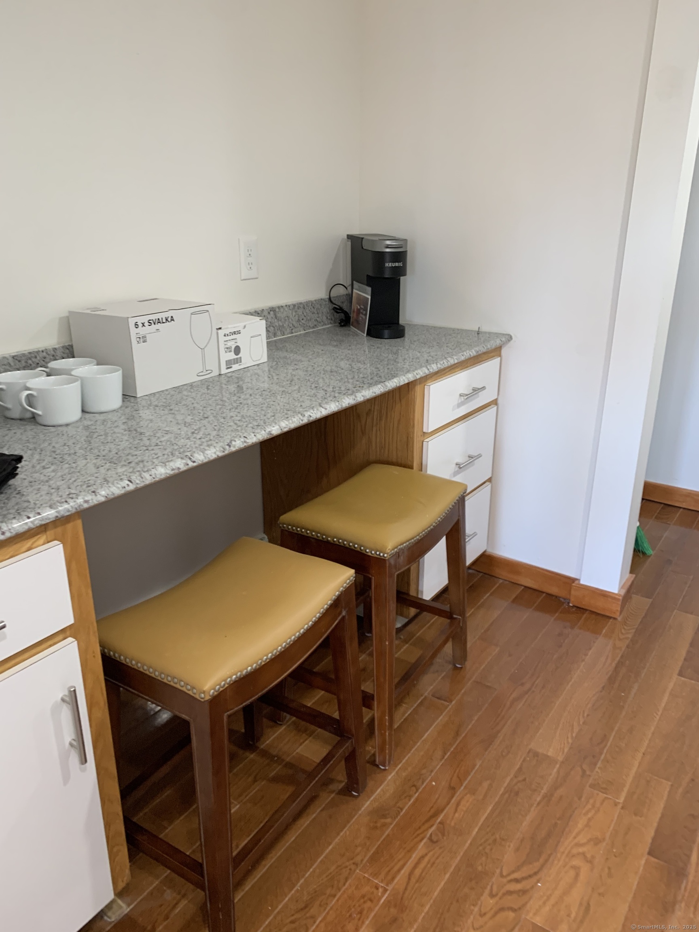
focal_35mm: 26
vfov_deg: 67.3
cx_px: 350
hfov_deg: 53.1
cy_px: 466
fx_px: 700
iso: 125
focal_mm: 4.25
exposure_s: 1/60
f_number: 1.8
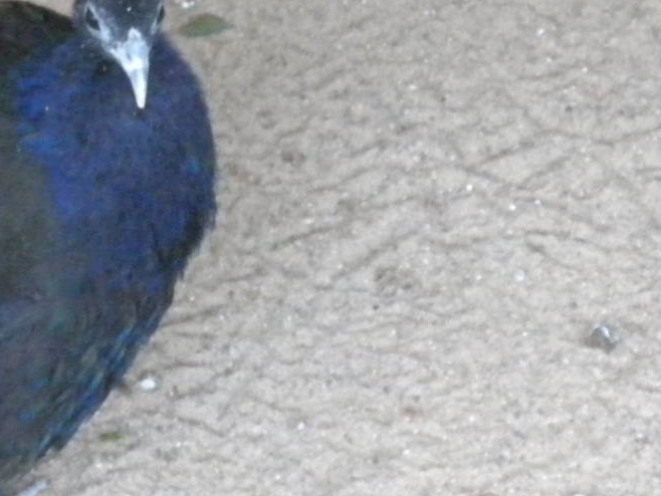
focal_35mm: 175
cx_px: 26
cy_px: 111
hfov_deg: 11.2
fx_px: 3343
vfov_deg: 8.5
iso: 800
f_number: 5
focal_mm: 12.7
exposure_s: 1/42.6
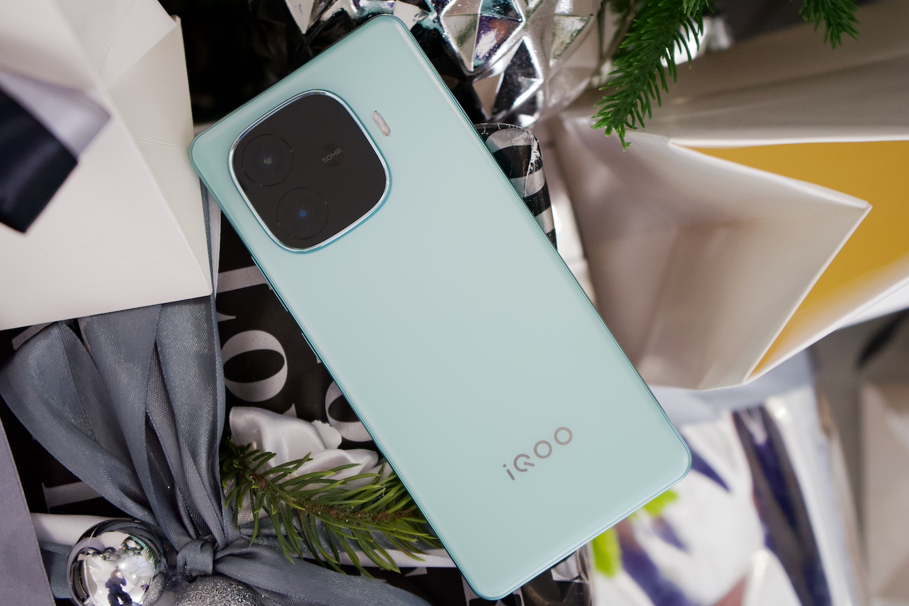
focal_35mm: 51
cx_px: 454
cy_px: 303
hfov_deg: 38.9
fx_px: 1288
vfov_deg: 26.5
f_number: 4.5
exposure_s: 1/160
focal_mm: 51
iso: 2500
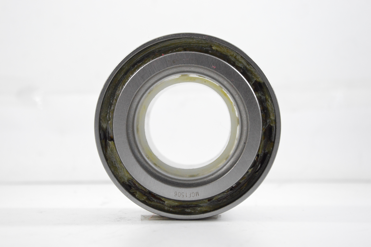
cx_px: 186
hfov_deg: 21.9
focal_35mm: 93
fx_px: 958
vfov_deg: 14.7
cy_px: 124
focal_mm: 62
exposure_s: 1/100
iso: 3200
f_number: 7.1
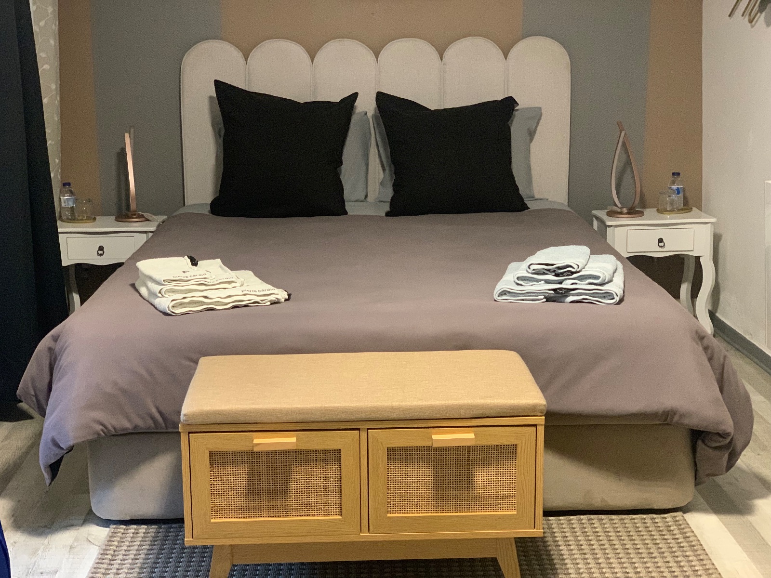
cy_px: 289
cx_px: 386
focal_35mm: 52
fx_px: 1158
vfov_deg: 28.0
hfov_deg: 36.8
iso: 500
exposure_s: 1/33
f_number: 2.4
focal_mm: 6
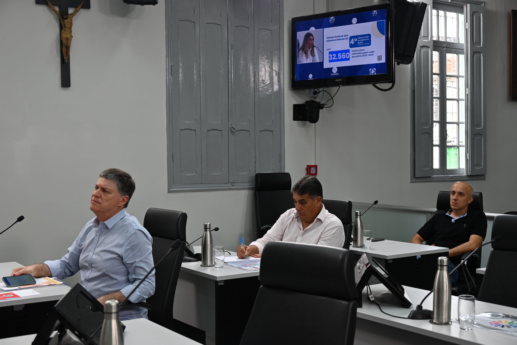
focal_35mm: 47
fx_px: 675
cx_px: 258
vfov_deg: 28.7
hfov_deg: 41.9
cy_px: 172
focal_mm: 47
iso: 560
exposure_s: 1/125
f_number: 5.3
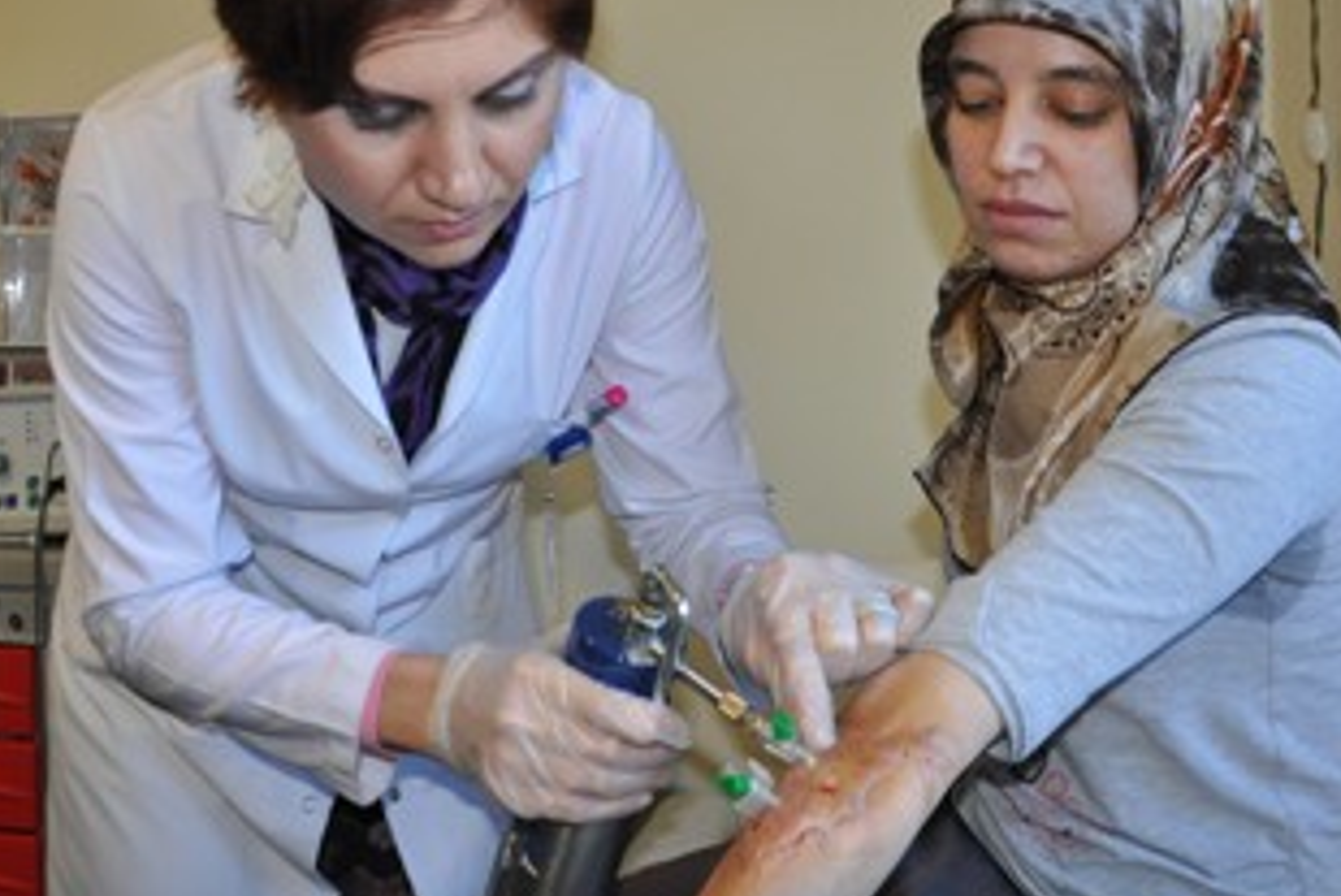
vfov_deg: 34.0
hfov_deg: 49.5
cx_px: 727
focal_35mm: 39
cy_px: 329
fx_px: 1453
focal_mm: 18
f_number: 3.5
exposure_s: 1/60
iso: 800
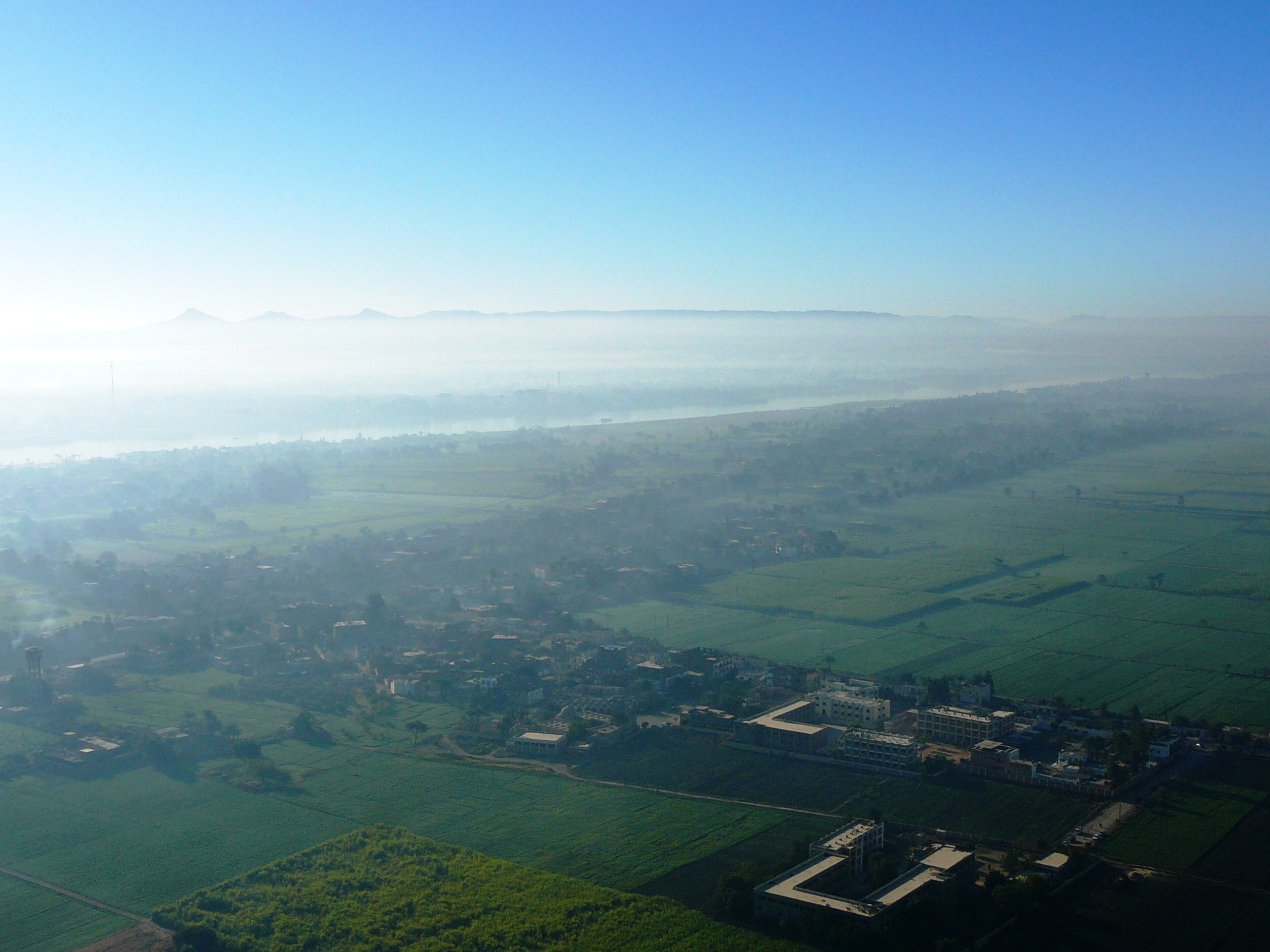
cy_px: 476
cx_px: 635
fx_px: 1578
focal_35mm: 43
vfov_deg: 33.6
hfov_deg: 43.9
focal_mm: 6.4
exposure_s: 1/800
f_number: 5
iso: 80
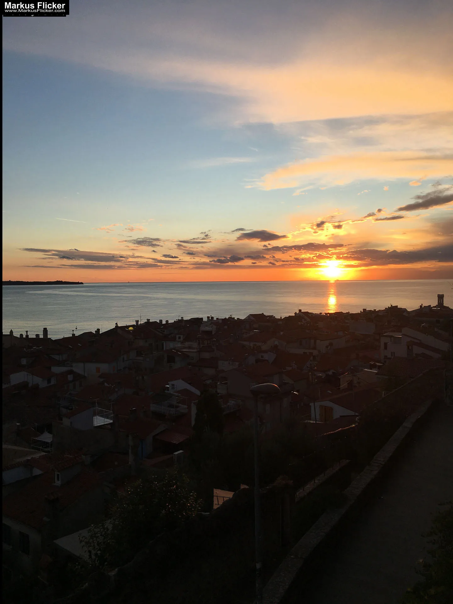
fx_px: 506
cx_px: 226
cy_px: 302
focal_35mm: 29
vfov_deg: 61.7
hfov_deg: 48.2
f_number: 2.2
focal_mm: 4.15
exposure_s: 1/845
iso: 25
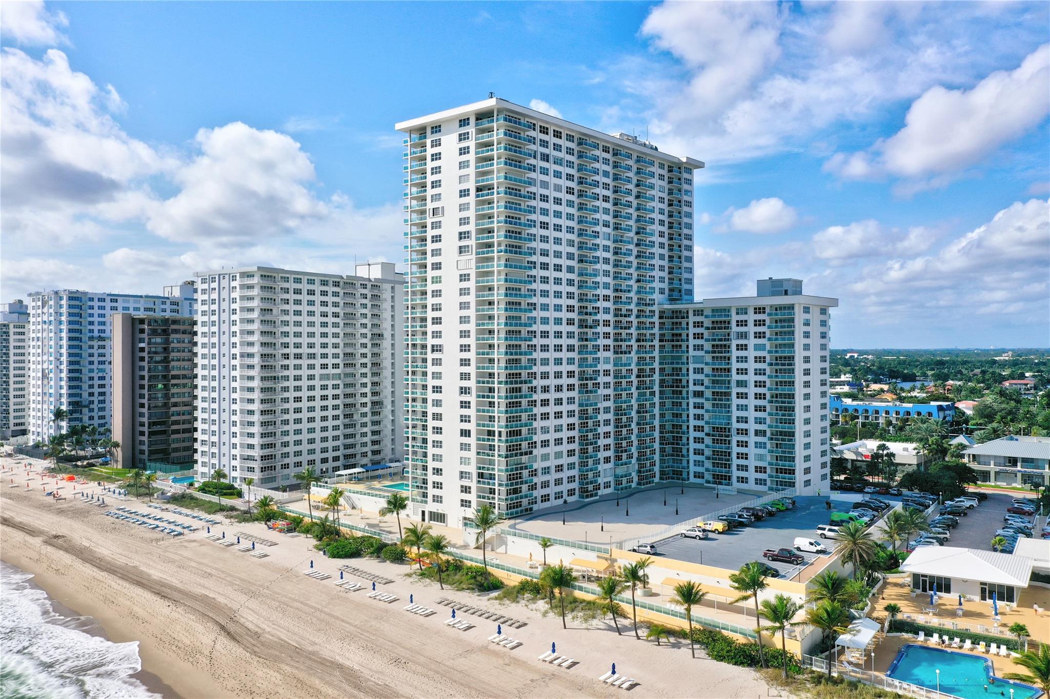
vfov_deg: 46.4
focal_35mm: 28
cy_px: 350
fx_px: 816
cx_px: 525
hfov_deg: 65.5
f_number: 7.1
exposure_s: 1/1250
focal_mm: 10.3
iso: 100
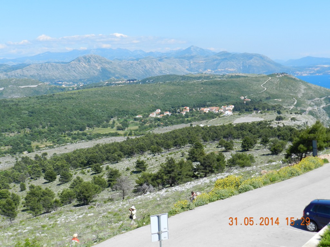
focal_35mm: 46
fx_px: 439
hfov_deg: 41.2
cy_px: 124
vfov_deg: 31.5
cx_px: 165
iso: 160
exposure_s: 1/1000
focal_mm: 8.1
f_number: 4.2
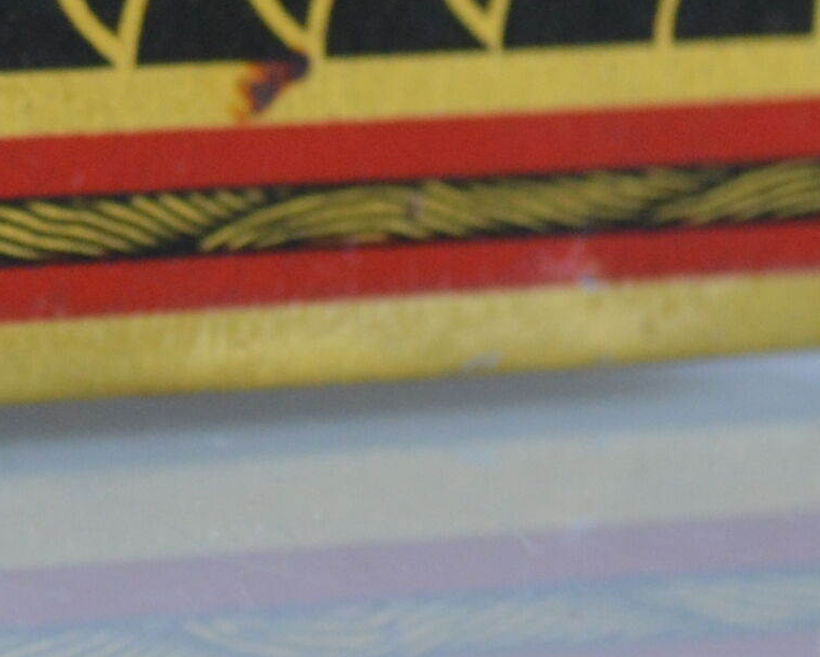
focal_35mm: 298
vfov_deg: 5.1
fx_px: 7230
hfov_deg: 6.3
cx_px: -790
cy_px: -609
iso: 400
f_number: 5
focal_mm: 35
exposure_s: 1/25
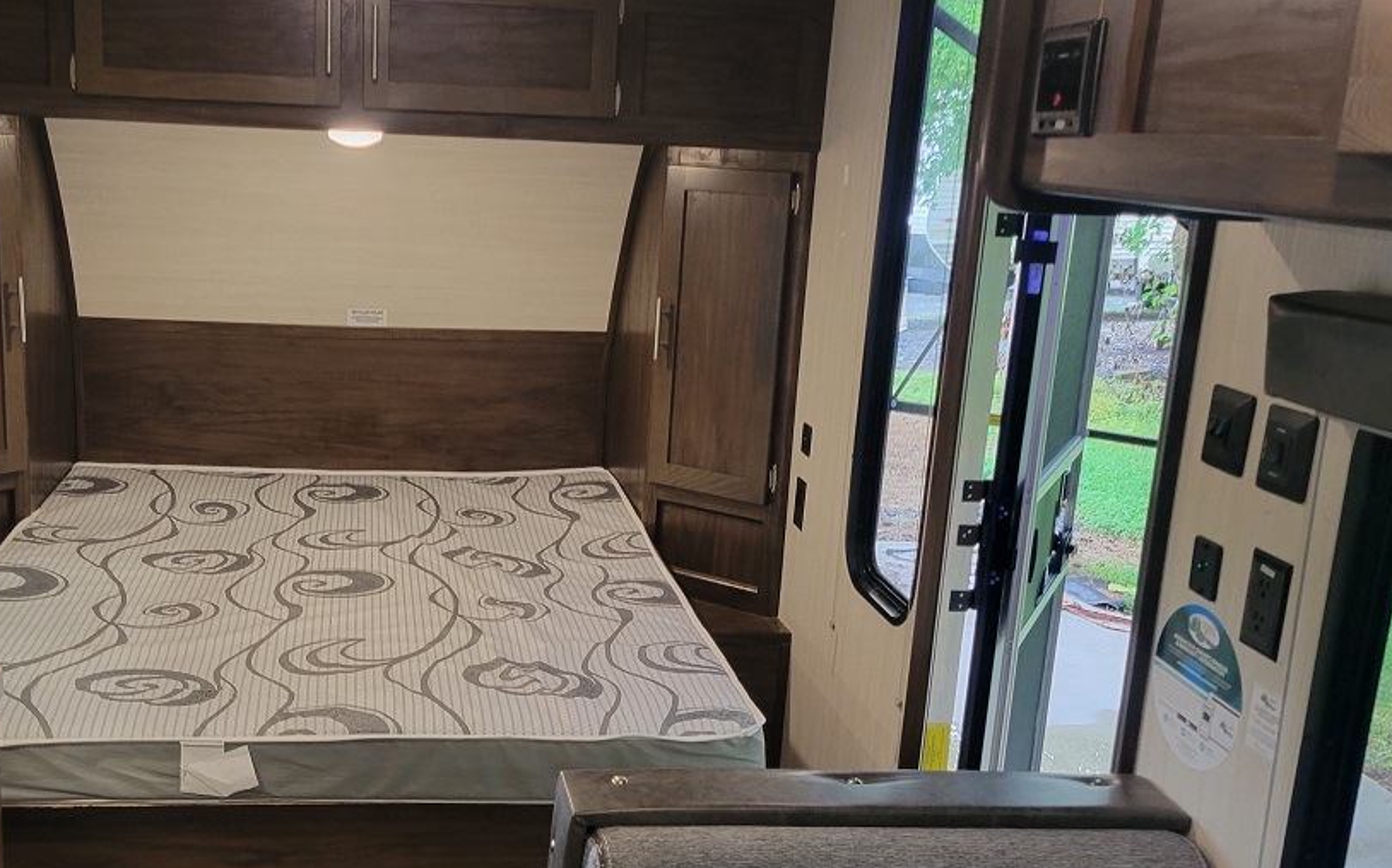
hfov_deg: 47.8
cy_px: 473
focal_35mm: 41
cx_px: 516
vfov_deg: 31.2
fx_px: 1555
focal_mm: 5.4
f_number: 1.8
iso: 160
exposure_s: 1/40
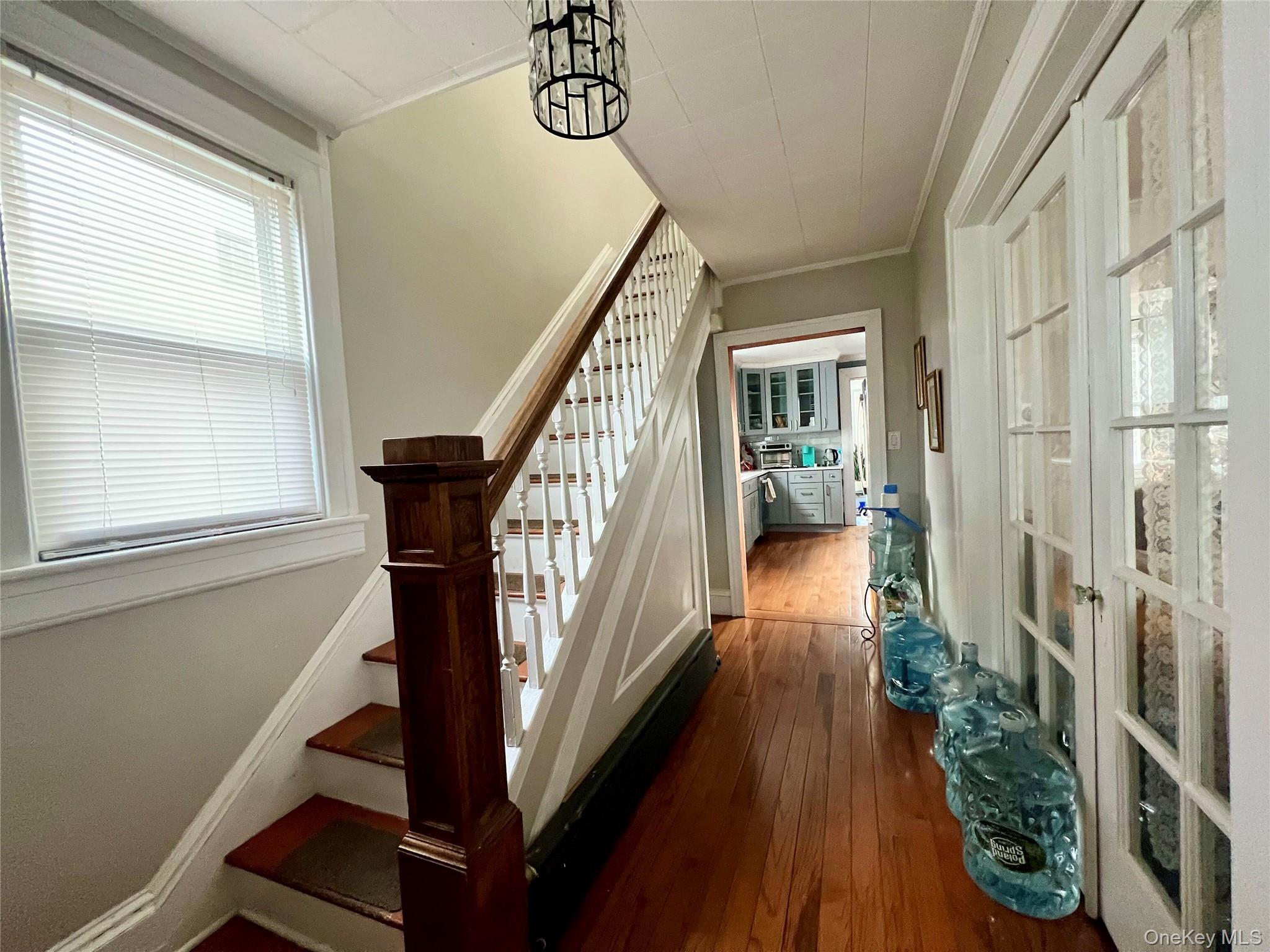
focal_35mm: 13
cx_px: 635
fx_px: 477
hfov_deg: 106.2
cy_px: 476
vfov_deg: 89.9
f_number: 1.8
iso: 400
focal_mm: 1.57
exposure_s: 1/60
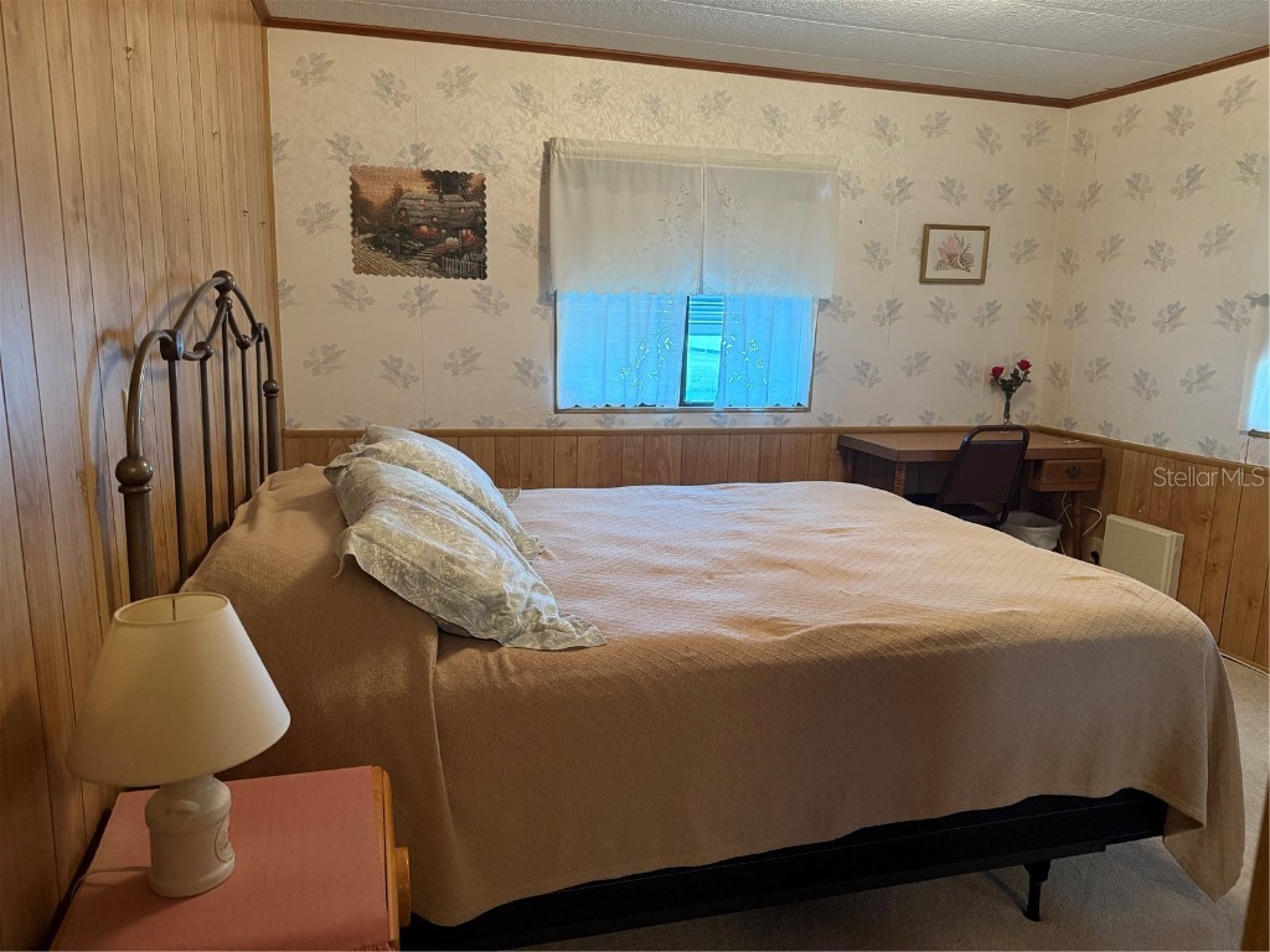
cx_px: 635
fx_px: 881
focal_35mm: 24
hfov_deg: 71.6
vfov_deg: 56.8
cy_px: 476
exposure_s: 1/60
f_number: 1.78
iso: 500
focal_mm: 6.76
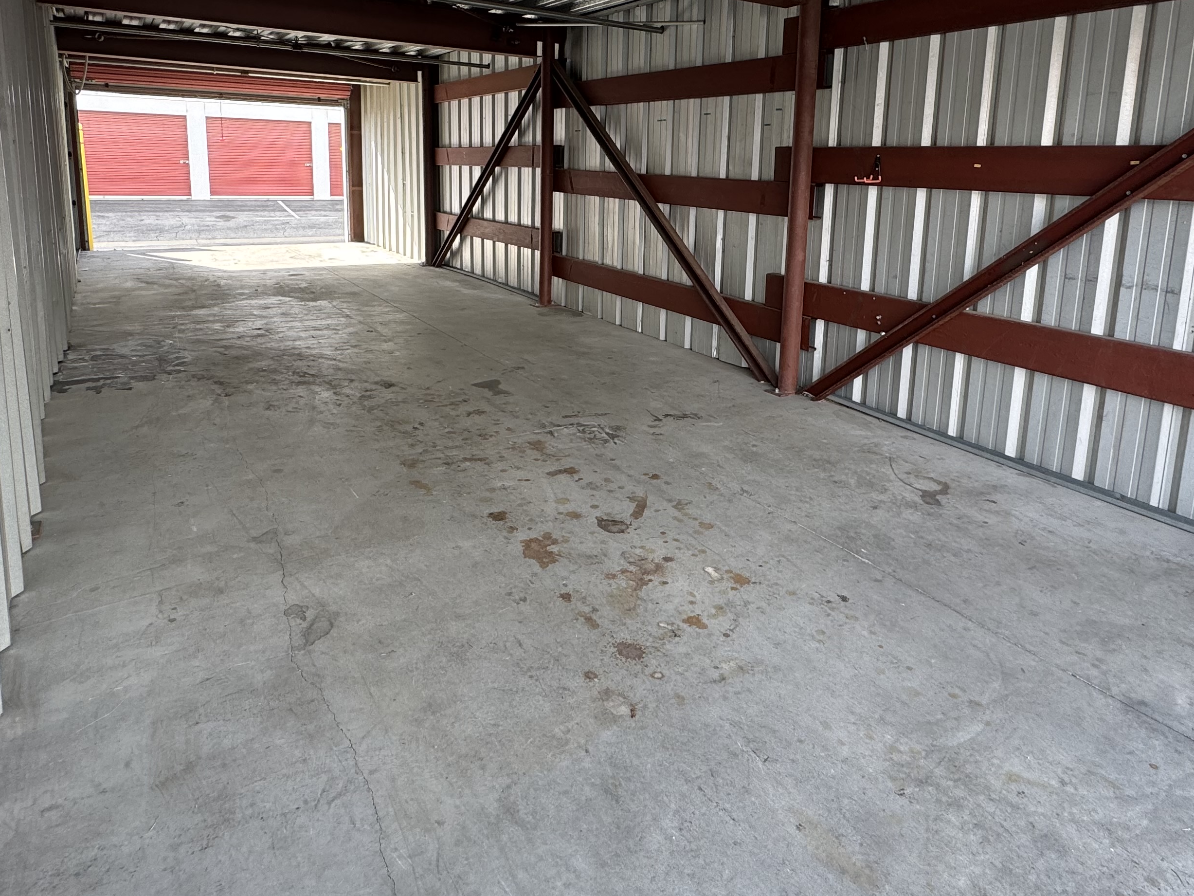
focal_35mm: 23
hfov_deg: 73.9
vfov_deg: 57.6
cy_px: 298
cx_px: 628
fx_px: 793
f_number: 2.2
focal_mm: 2.22
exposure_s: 1/131
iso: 40
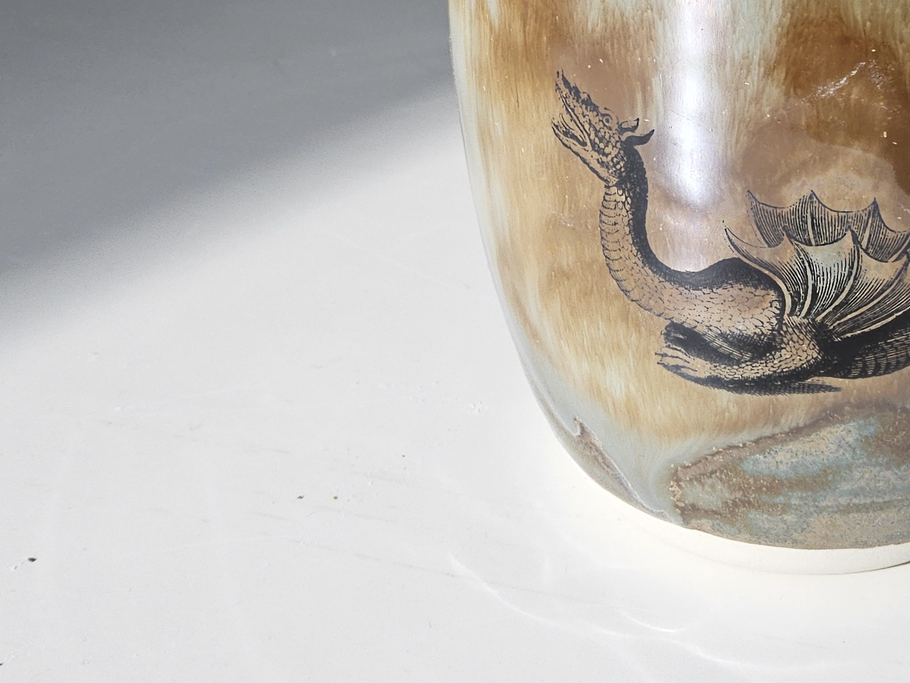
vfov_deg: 24.3
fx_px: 1551
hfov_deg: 32.4
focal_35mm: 59
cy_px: 101
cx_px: 623
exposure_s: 1/120
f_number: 2
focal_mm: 3.08
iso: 64
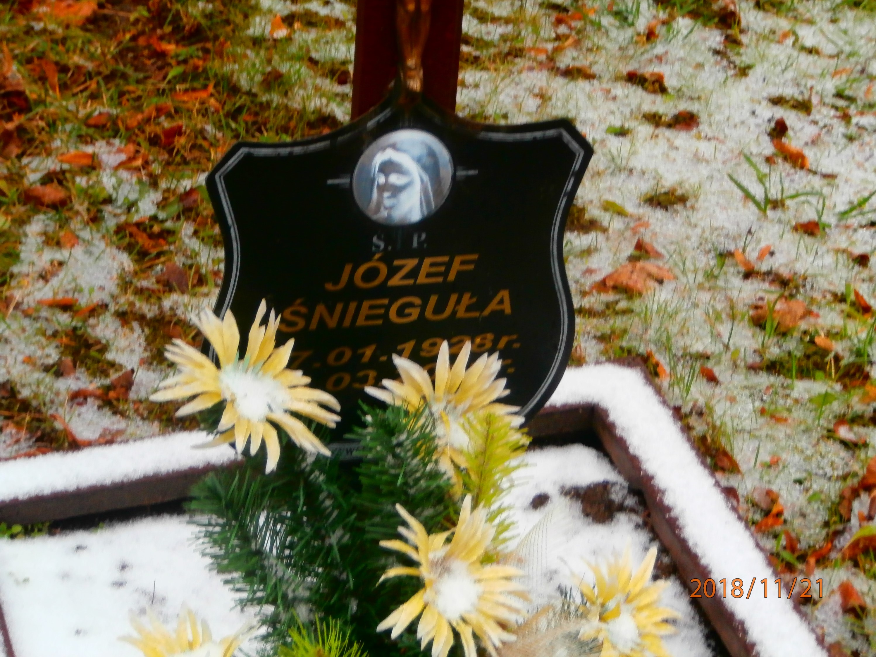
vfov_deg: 13.5
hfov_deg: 17.9
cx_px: 438
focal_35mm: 110
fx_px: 2784
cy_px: 328
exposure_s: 1/50
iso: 200
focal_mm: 19.54
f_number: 5.4
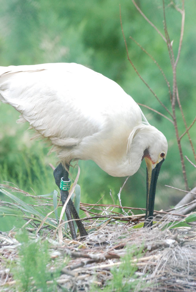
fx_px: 1832
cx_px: 98
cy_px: 146
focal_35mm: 225
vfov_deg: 9.1
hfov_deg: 6.1
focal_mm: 150
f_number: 8
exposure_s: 1/160
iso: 1600
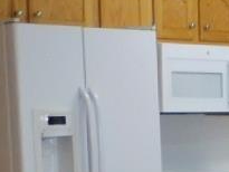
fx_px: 1238
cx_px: 483
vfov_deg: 7.8
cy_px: 231
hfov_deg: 9.7
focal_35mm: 187
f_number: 3.3
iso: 140
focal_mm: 4.3
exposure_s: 1/30
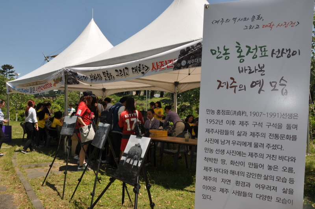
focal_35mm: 32
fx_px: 275
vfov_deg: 41.6
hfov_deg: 59.6
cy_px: 104
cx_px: 158
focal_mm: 21
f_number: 13
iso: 200
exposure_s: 1/200
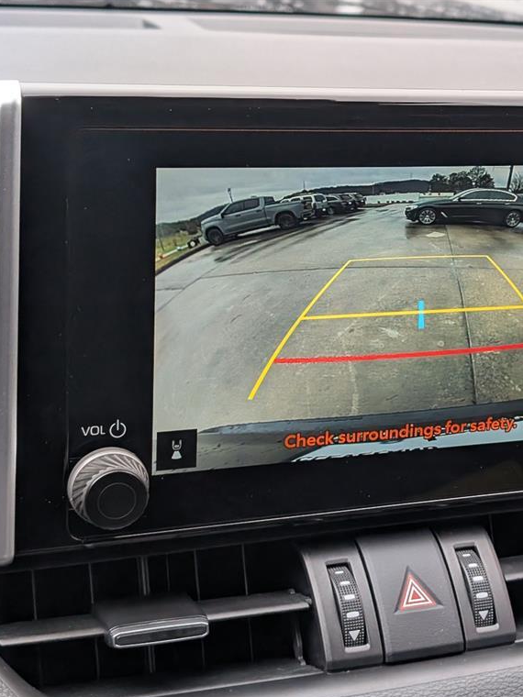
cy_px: 349
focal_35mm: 66
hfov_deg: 22.0
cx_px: 421
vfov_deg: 29.4
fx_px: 1330
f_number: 1.68
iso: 439
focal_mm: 6.9
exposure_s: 1/1111
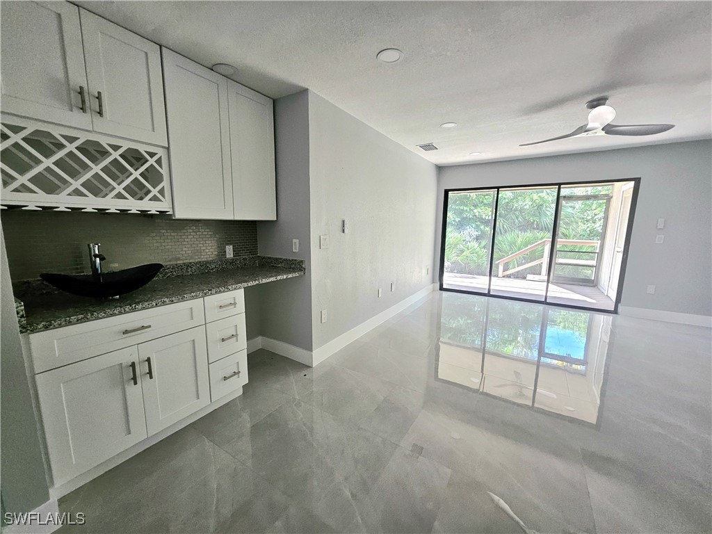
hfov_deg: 106.2
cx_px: 356
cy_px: 267
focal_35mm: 13
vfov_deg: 89.9
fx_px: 267
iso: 160
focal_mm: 1.74
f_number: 2.2
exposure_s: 1/60.2
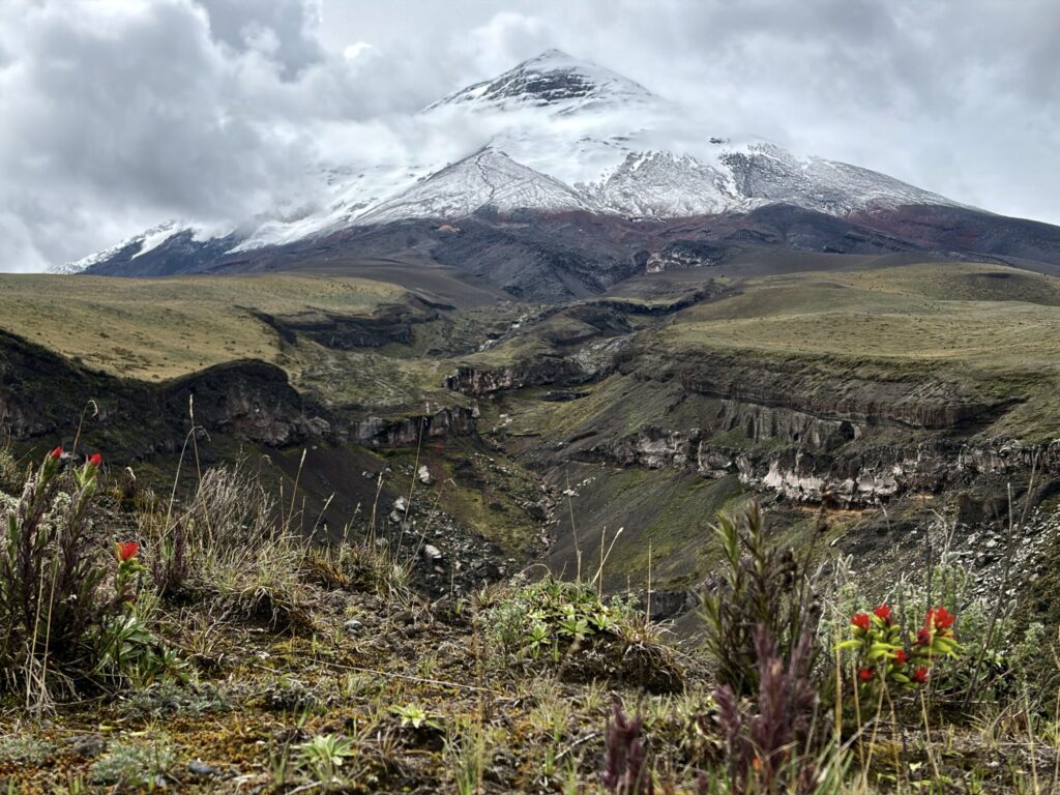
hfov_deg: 36.8
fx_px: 1592
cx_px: 530
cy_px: 398
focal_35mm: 52
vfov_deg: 28.0
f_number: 1.6
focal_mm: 5.96
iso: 40
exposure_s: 1/3279
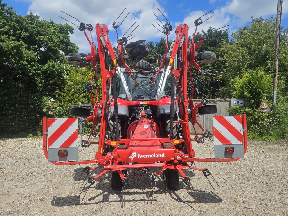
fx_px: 191
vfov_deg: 58.9
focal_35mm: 23
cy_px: 108
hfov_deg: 73.9
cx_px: 144
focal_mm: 5.4
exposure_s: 1/2234
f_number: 1.8
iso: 25
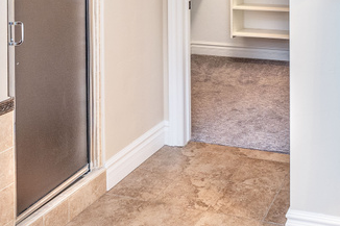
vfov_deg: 27.7
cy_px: -25
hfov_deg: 43.3
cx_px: 250
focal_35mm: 44
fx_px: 415
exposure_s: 1/100
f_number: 8
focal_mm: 14
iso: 400
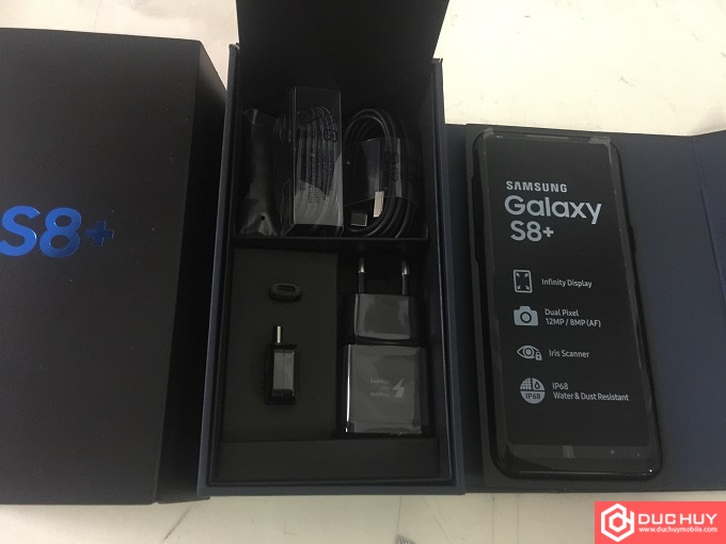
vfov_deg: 48.2
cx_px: 363
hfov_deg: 61.7
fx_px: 608
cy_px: 272
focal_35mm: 29
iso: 250
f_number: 2.2
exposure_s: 1/8
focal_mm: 4.15
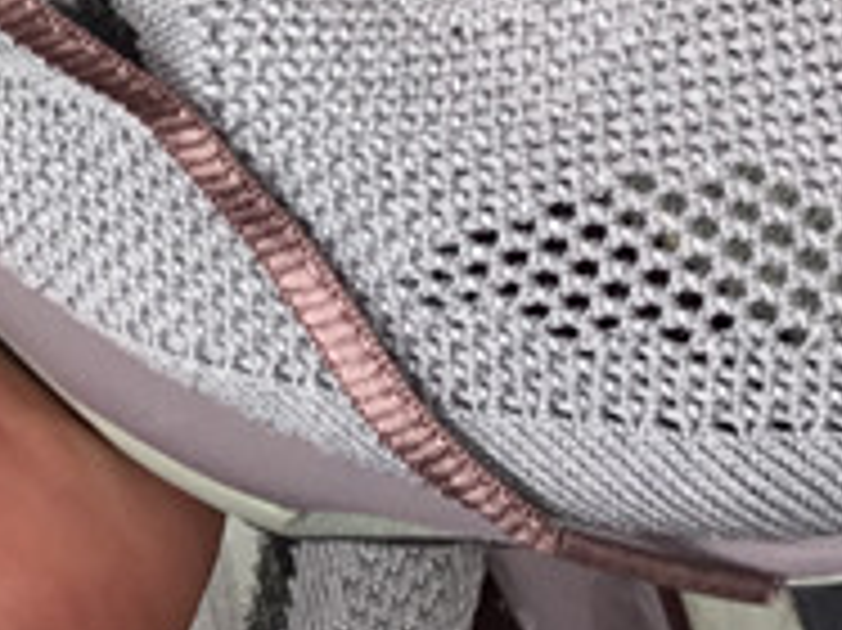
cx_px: -189
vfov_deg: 9.4
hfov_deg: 12.9
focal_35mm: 149
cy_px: -524
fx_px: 3622
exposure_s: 1/50
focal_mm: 3.3
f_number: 2.4
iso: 25
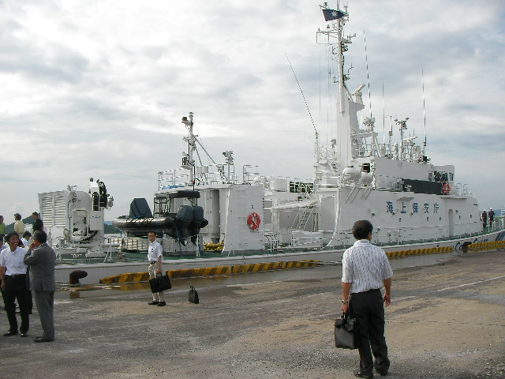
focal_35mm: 38
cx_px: 252
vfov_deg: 37.7
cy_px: 190
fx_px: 554
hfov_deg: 49.0
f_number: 4.5
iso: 50
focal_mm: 6.3
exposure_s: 1/464
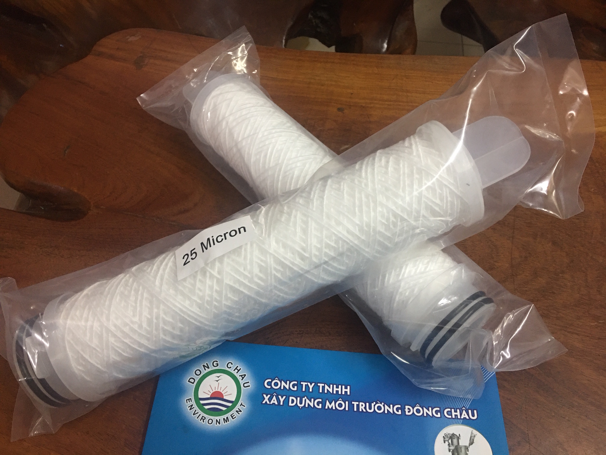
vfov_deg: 48.2
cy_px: 228
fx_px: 508
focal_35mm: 29
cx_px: 303
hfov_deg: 61.7
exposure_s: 1/17
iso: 125
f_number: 2.2
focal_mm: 4.15
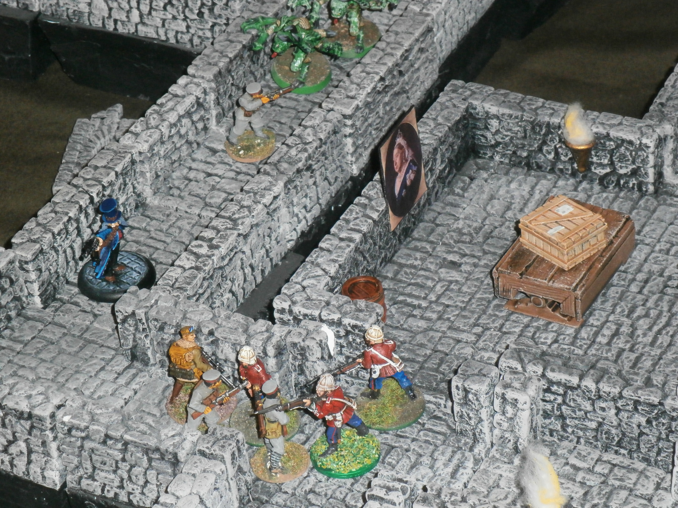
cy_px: 254
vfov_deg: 11.4
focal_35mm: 130
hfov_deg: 15.2
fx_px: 2546
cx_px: 339
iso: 320
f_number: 6.5
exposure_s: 1/125
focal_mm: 23.5
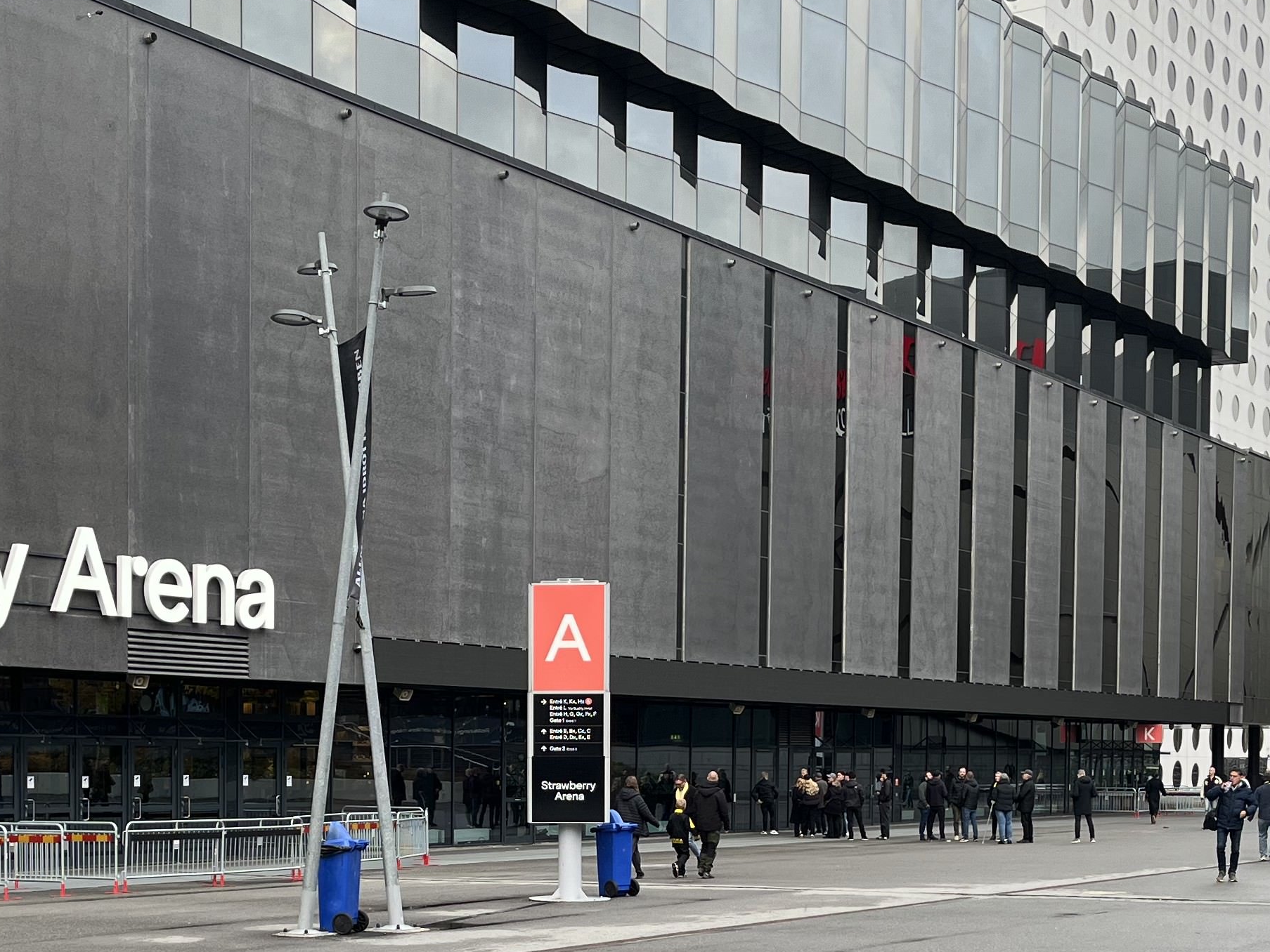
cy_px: 826
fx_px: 2128
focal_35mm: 58
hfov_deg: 33.1
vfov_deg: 24.6
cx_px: 498
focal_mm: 5.1
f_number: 1.6
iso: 40
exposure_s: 1/209
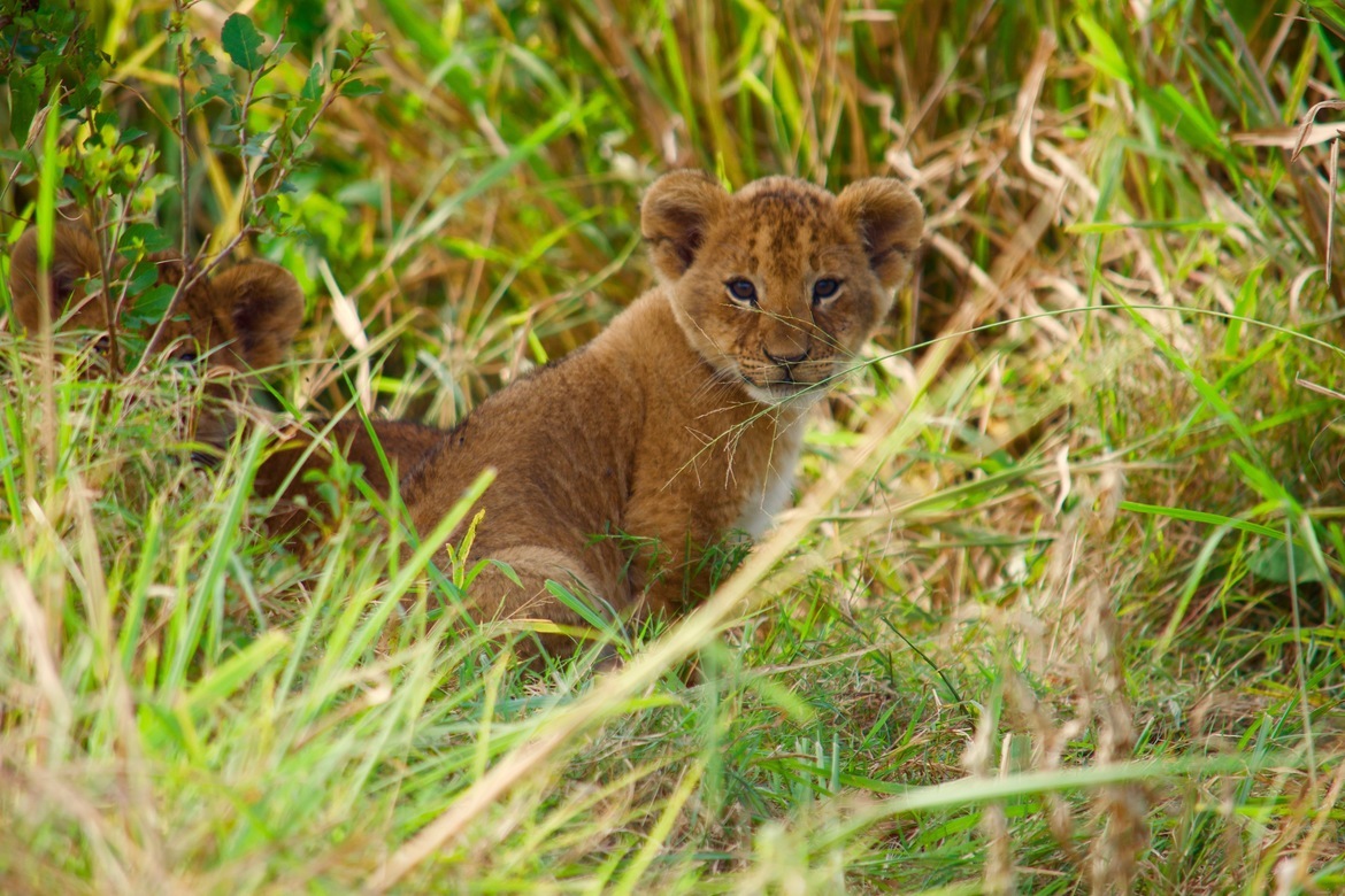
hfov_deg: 4.6
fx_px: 16811
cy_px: 448
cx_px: 672
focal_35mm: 450
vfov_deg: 3.1
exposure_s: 1/400
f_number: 5.6
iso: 400
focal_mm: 300
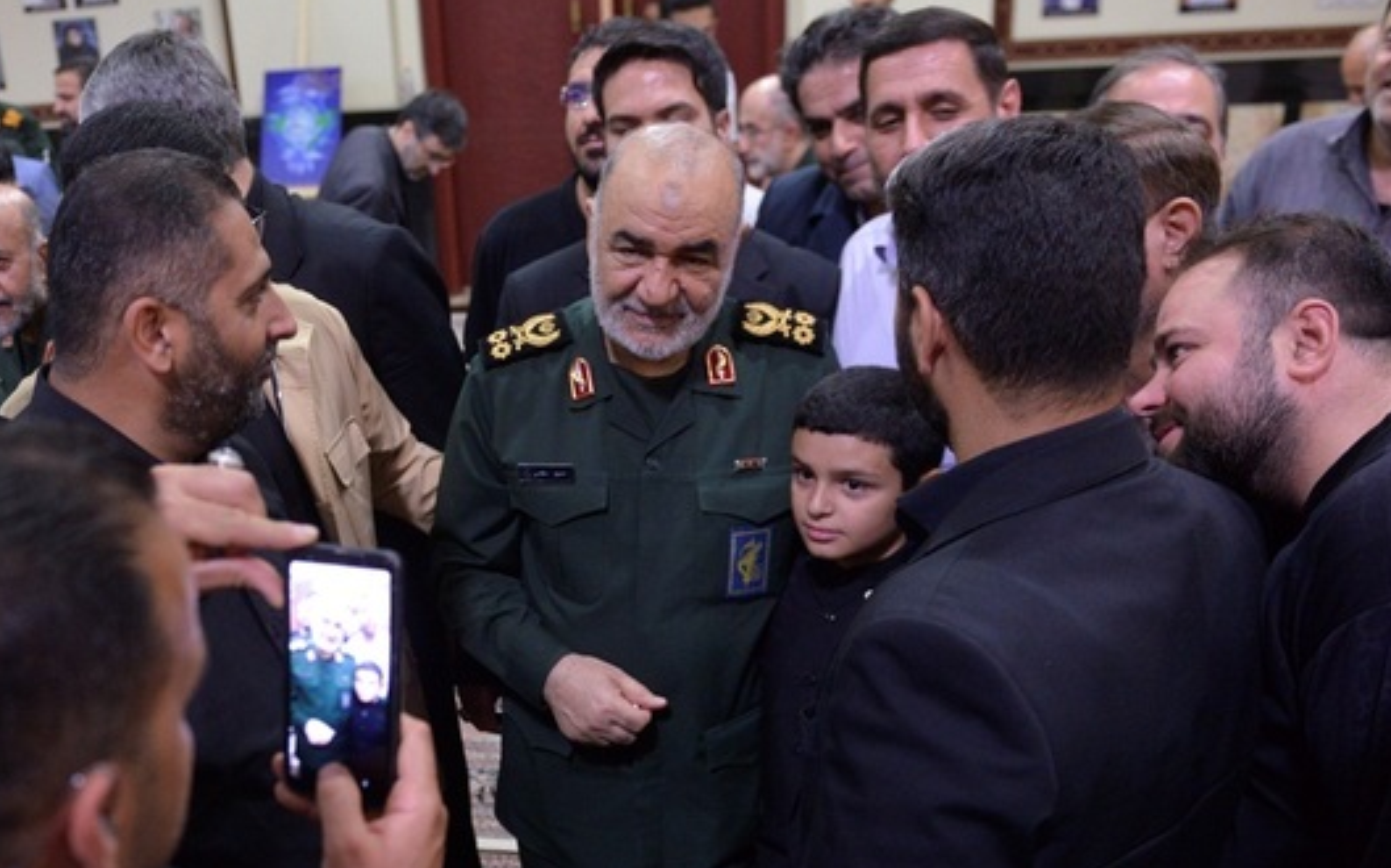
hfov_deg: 51.5
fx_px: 1402
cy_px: 591
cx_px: 434
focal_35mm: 37
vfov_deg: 34.0
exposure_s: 1/80
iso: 3200
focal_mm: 24
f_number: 2.8
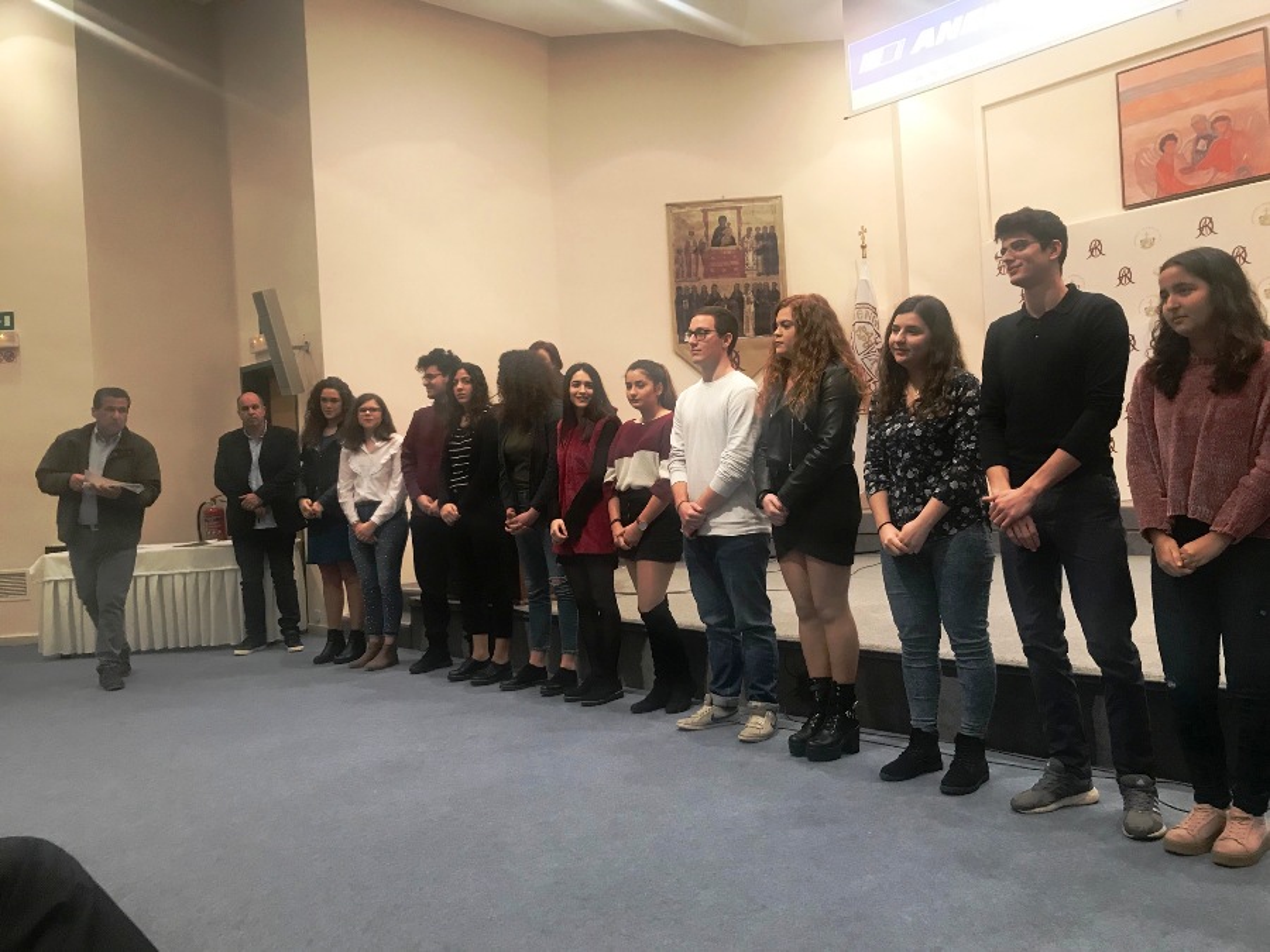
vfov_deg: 49.7
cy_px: 476
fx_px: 1027
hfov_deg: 63.4
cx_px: 635
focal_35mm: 28
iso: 64
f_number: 1.8
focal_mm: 3.99
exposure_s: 1/17
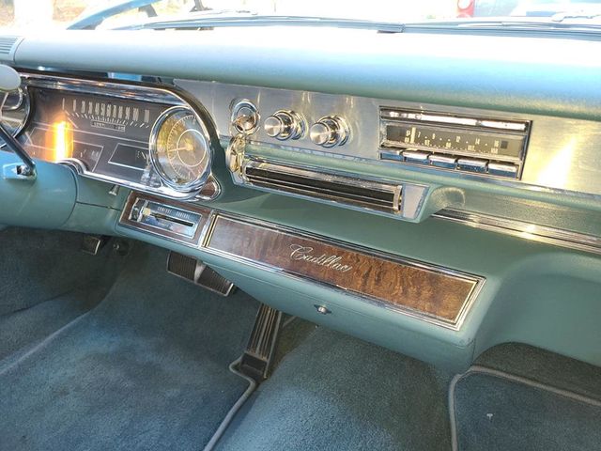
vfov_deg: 53.1
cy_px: 226
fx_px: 451
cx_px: 300
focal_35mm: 26
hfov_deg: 67.3
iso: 100
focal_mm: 5.4
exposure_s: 1/30
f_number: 1.8
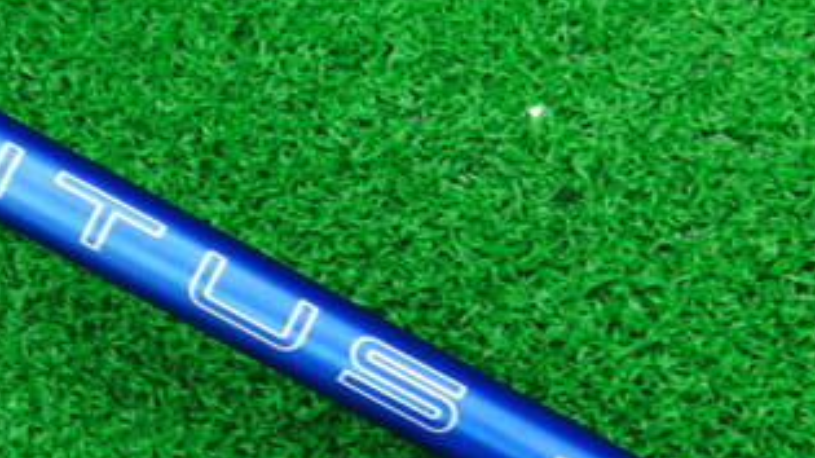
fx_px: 1772
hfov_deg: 25.3
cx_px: 111
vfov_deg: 14.7
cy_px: 241
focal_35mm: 82
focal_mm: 6.42
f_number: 3.6
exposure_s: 1/25
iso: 400
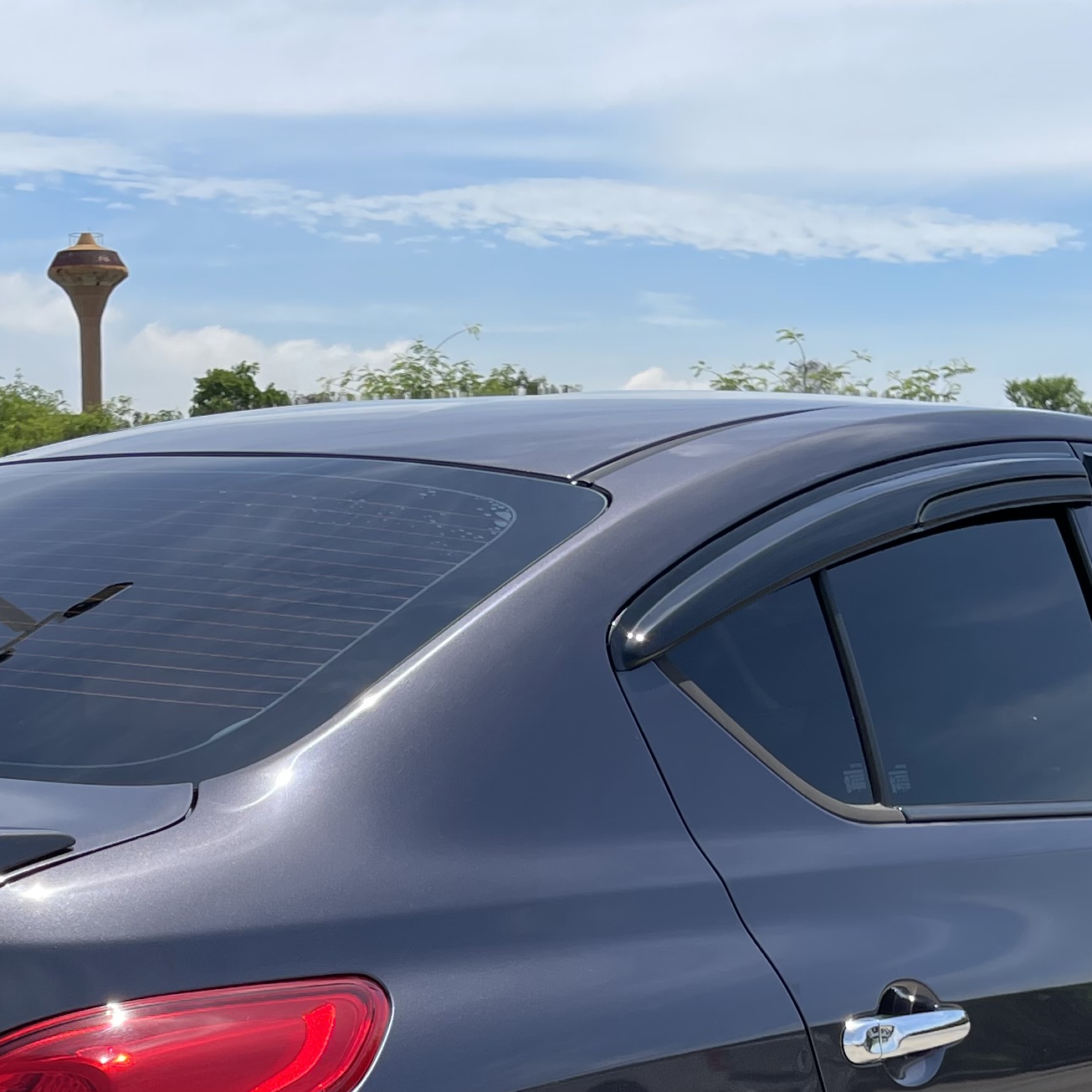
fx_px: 2534
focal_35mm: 71
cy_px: 1134
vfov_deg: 23.2
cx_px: 324
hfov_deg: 24.1
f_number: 1.6
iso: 32
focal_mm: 5.1
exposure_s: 1/3165
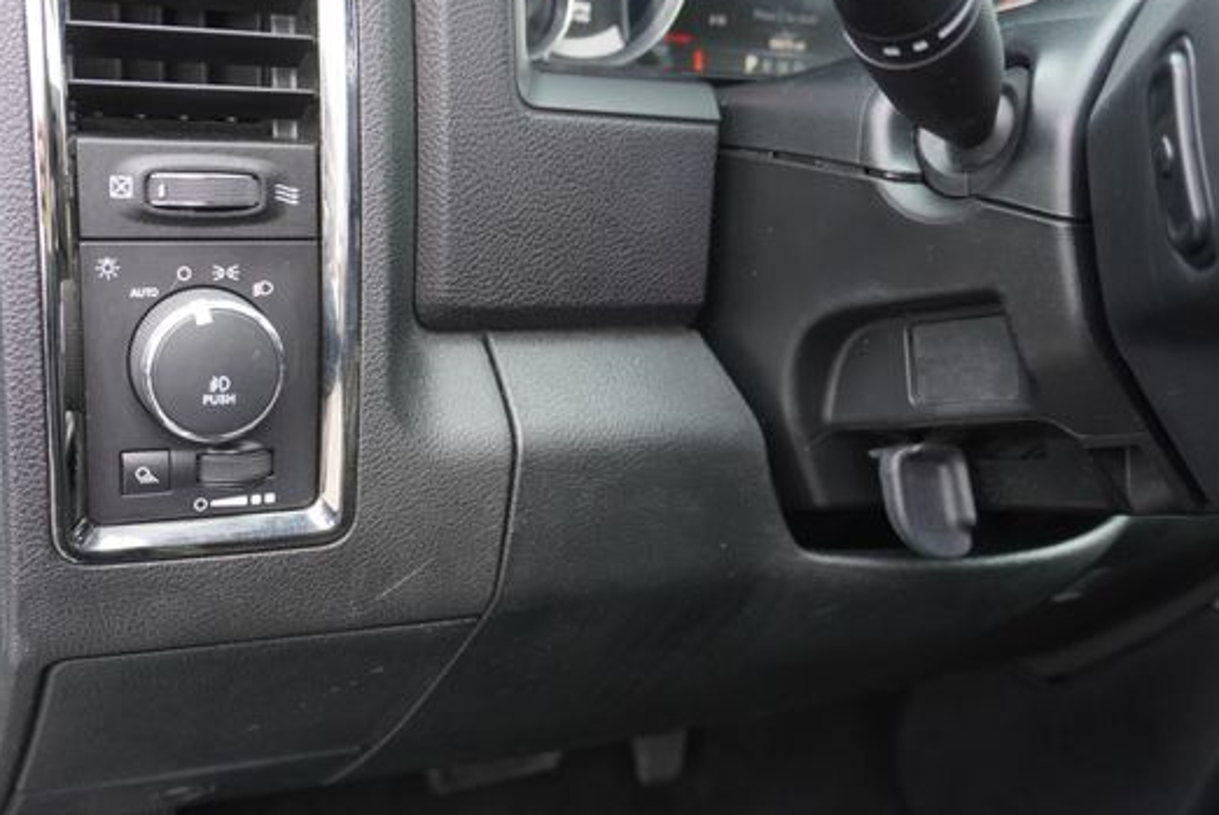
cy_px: 465
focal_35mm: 39
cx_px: 476
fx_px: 1309
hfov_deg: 49.6
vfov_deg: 34.5
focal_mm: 21
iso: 250
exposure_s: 1/60
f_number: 4
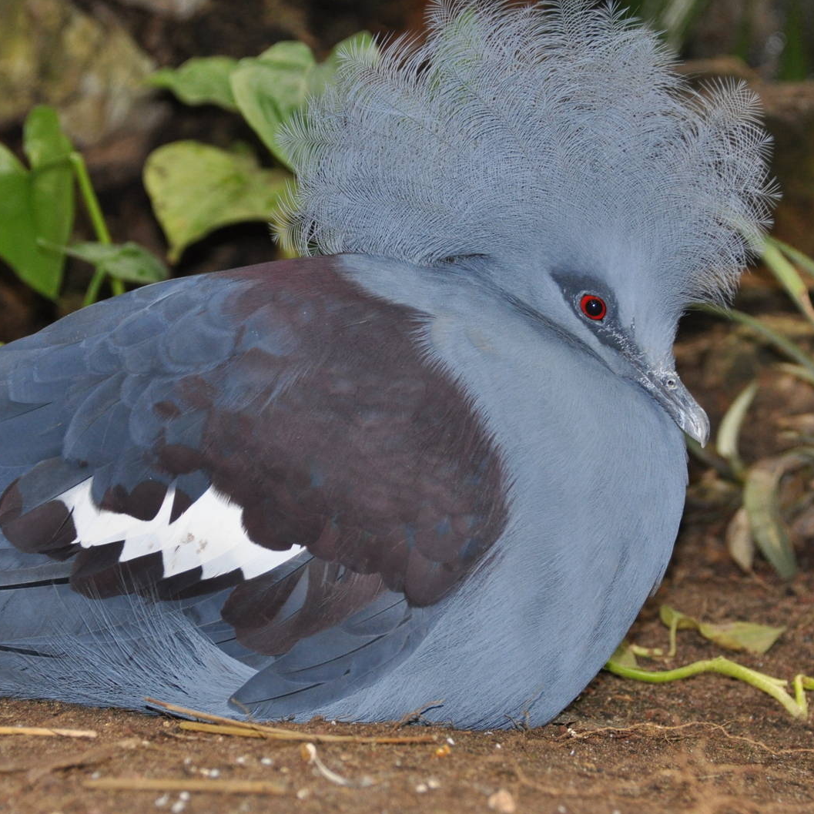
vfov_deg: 11.1
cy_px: 408
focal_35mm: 158
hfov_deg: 11.1
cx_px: 360
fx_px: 4203
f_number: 5.6
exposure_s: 1/60
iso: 800
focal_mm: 82
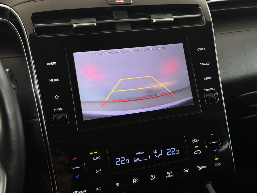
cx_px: 128
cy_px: 96
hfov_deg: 39.7
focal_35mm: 48
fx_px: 356
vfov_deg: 30.3
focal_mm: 6.86
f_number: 1.78
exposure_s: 1/50
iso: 125
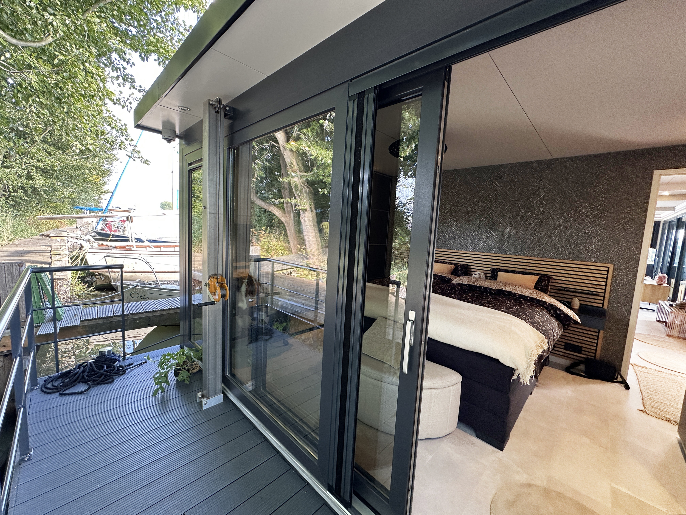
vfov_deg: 85.7
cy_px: 258
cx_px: 343
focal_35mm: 14
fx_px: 277
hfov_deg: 102.1
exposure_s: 1/104
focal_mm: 2.22
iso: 100
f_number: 2.2
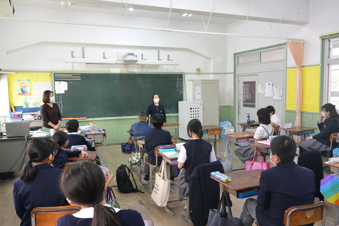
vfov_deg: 45.0
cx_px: 170
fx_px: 273
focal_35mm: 29
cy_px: 113
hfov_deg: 63.7
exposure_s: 1/100
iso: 800
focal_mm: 11
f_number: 3.5
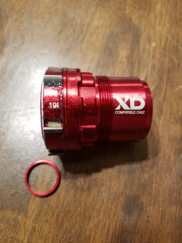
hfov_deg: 53.1
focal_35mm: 26
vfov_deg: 67.3
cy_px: 122
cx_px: 91
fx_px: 182
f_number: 1.5
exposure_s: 1/24
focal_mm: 4.3
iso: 250
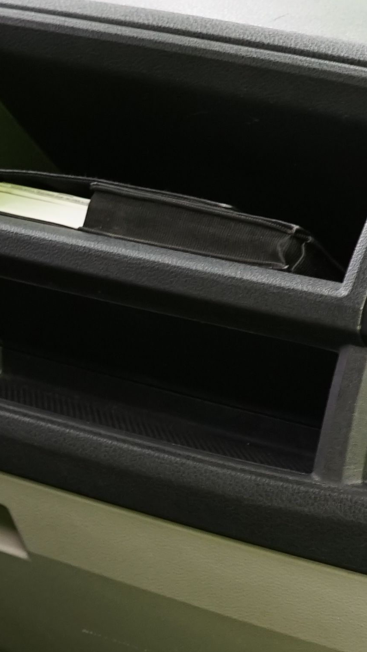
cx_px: -33
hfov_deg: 10.0
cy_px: 431
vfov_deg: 17.8
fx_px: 2077
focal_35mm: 120
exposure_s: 1/15
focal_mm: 29
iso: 800
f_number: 5
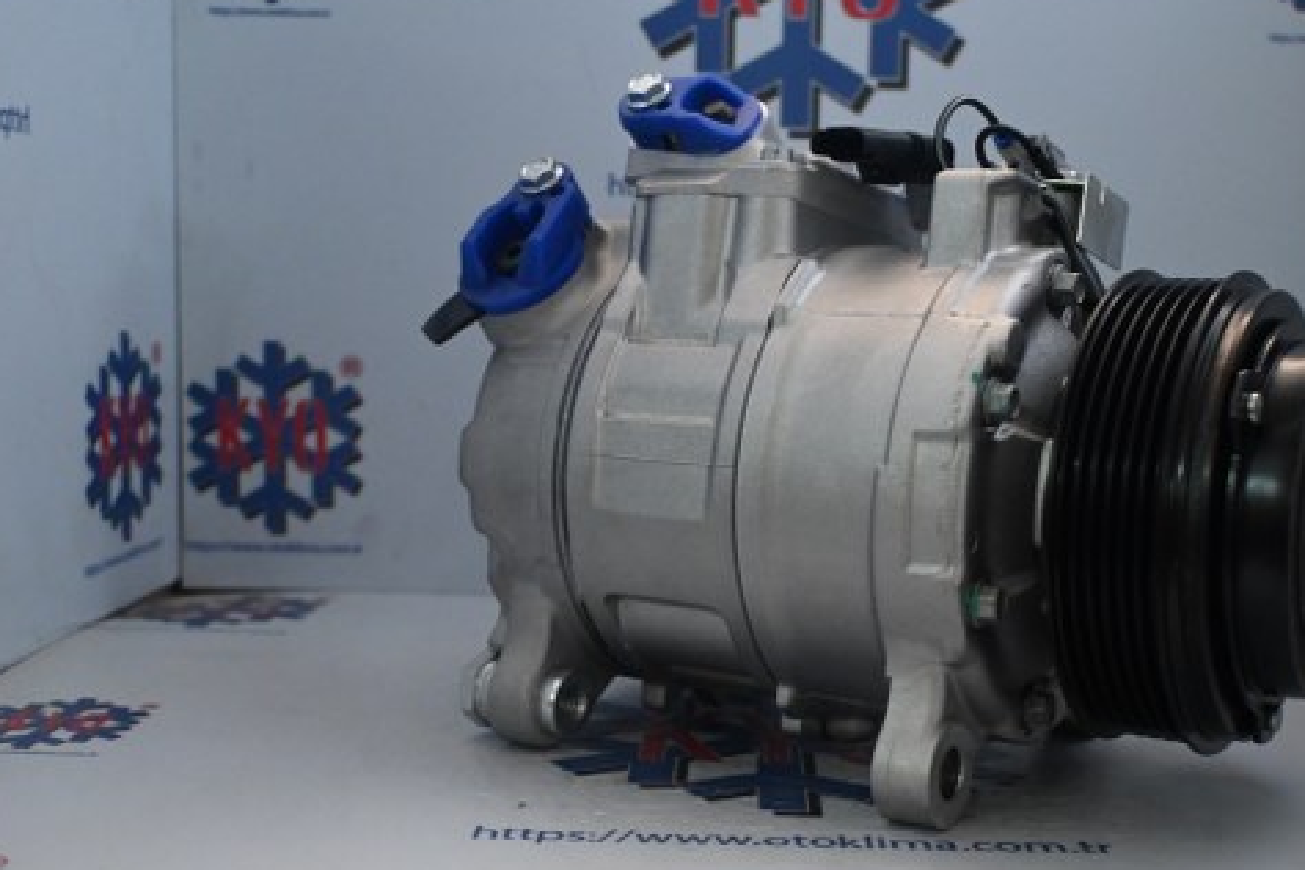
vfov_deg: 30.7
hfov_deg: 44.8
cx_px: 705
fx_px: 1582
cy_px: 465
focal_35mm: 44
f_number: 4.2
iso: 3200
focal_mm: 23
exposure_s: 1/125
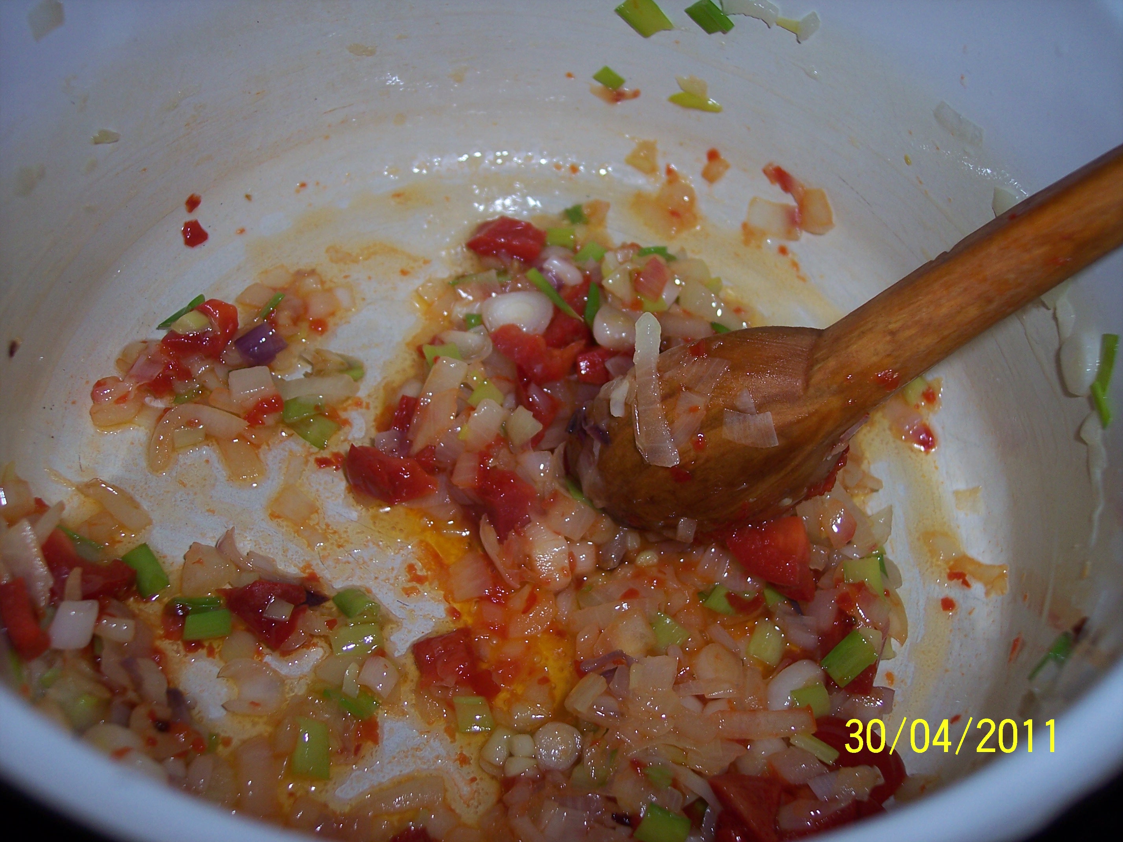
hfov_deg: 47.9
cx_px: 562
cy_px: 421
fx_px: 1265
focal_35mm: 39
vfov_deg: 36.8
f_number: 2.8
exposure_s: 1/60
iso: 100
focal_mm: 8
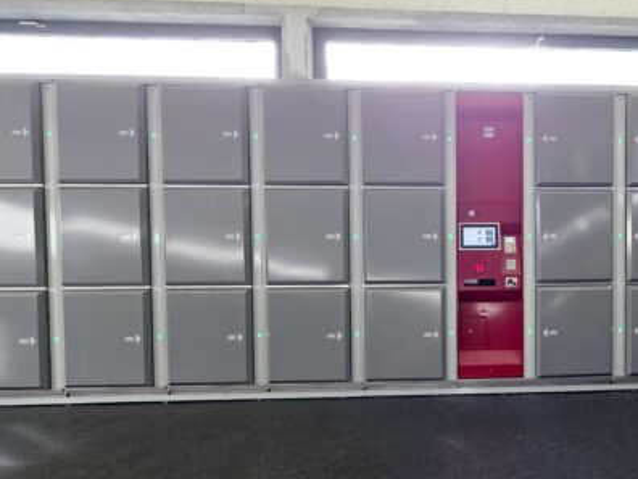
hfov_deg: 72.6
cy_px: 285
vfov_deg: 62.9
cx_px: 490
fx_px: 387
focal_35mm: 21
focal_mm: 2.2
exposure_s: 1/100
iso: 50
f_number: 2.2
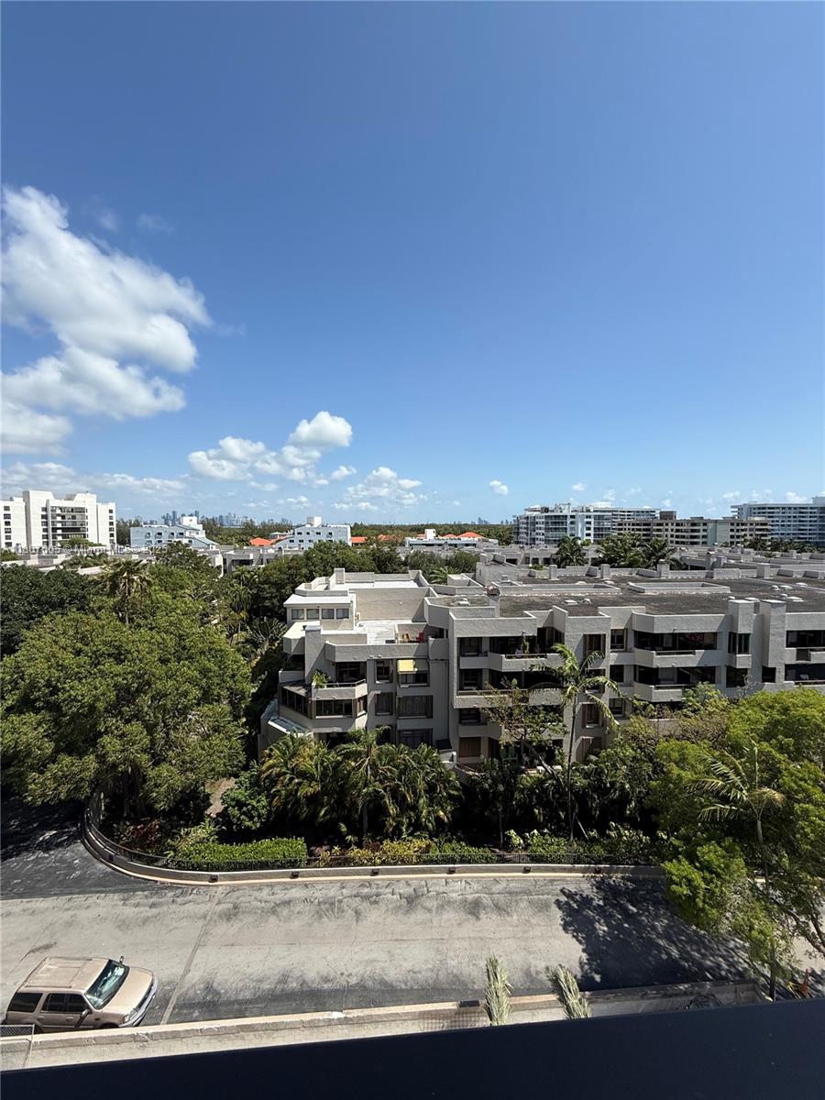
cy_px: 550
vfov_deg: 102.1
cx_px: 412
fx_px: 445
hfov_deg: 85.7
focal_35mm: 14
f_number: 2.2
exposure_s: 1/2717
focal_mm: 2.22
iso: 50
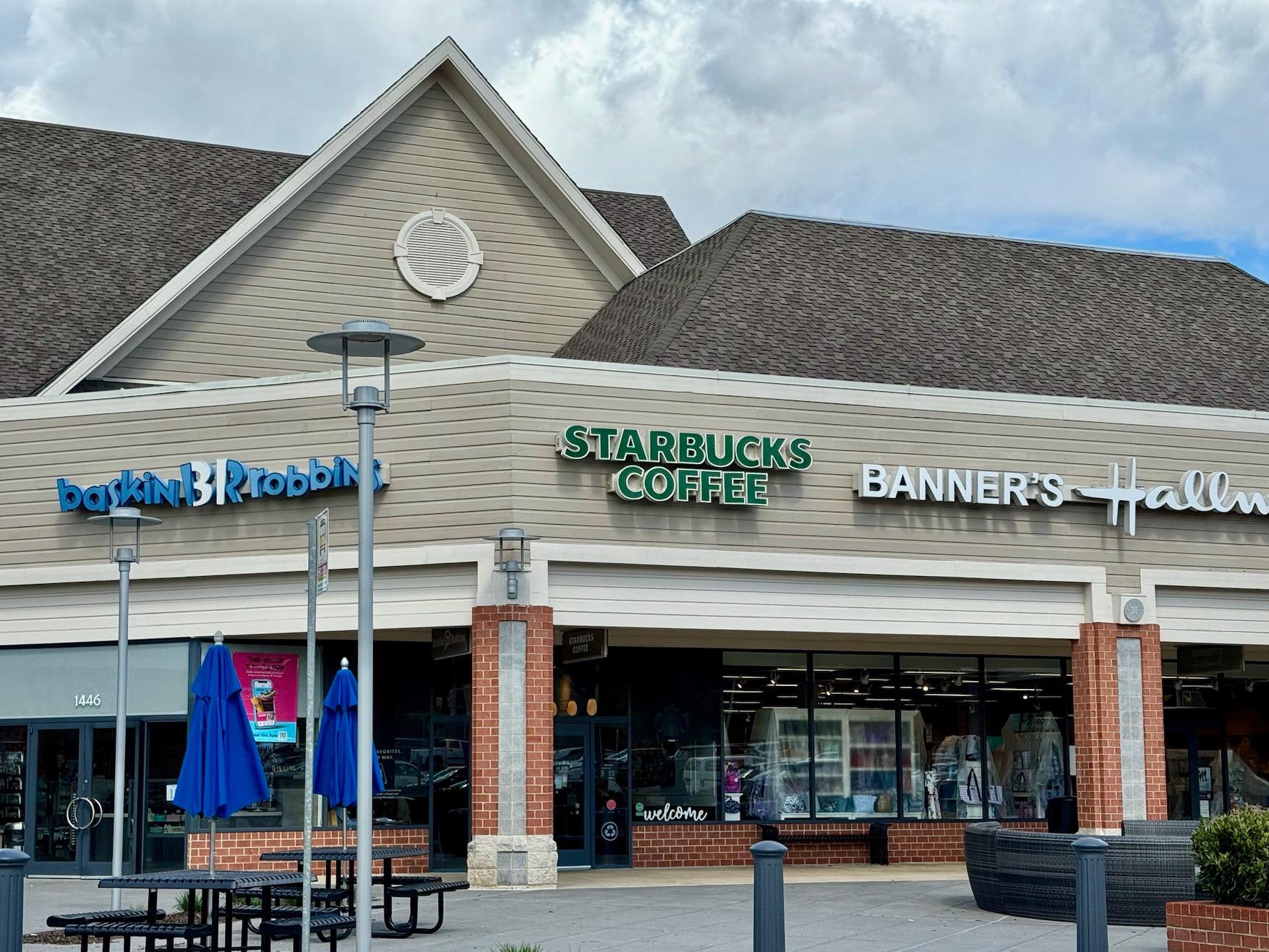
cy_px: 554
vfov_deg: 26.1
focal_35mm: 56
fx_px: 2053
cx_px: 591
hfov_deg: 34.3
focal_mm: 6.86
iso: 64
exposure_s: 1/3610
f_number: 1.78
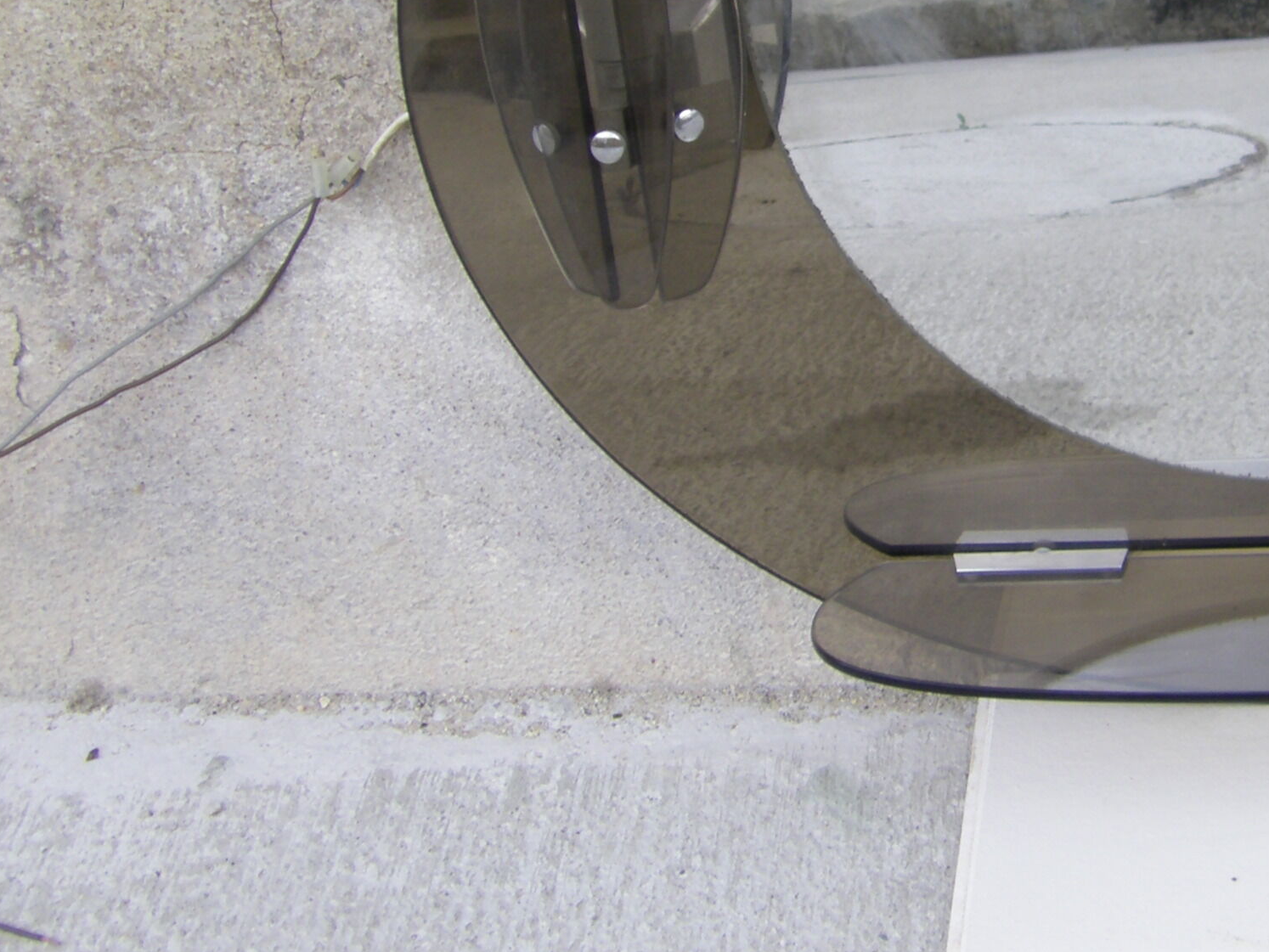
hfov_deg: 23.1
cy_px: 193
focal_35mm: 83
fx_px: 3043
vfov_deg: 17.6
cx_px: 1097
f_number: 3.5
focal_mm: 6.3
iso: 64
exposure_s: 1/125
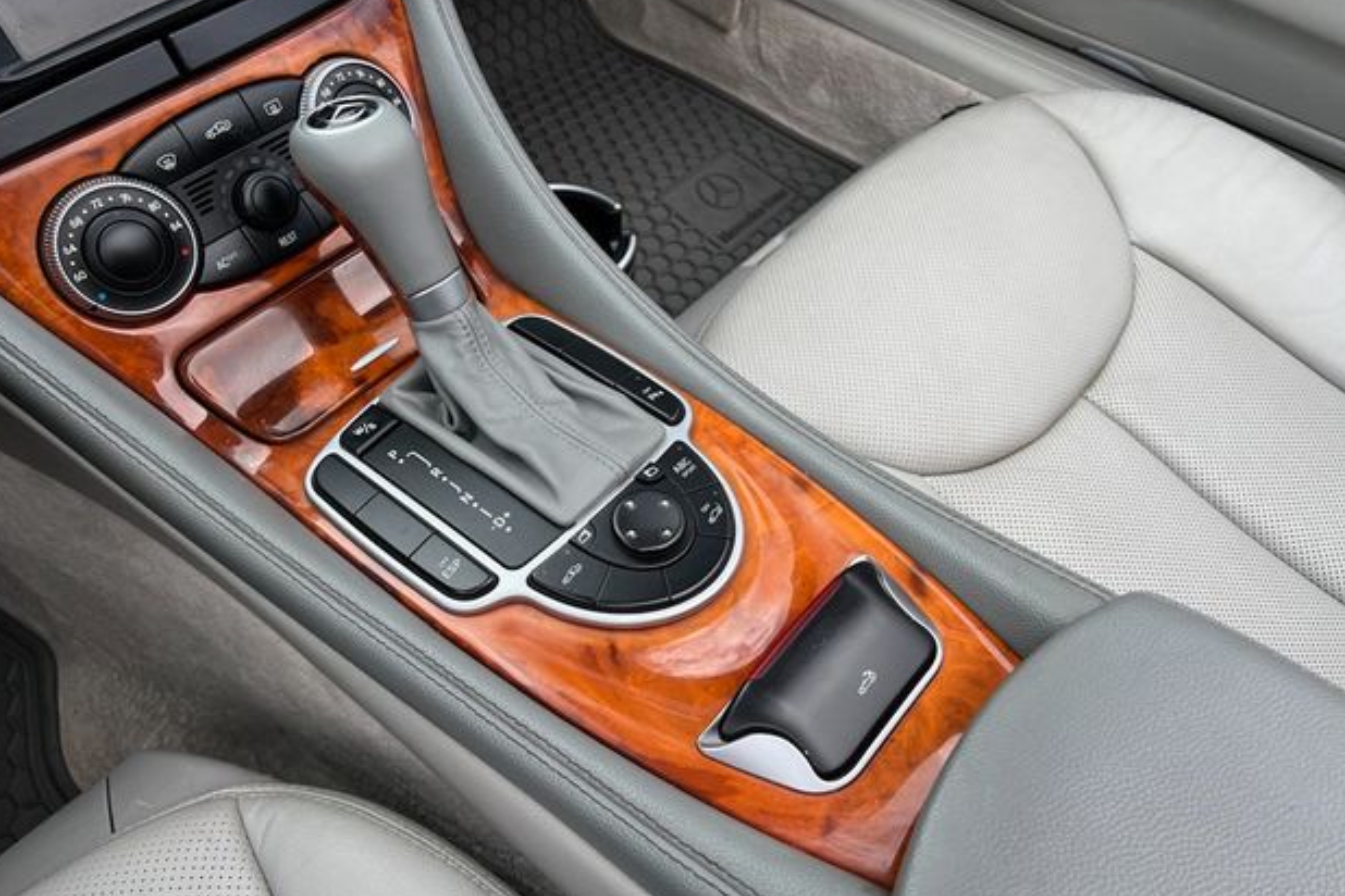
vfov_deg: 46.4
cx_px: 666
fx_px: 1046
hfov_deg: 65.5
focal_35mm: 28
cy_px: 455
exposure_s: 1/957
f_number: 1.5
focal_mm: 5.7
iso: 50
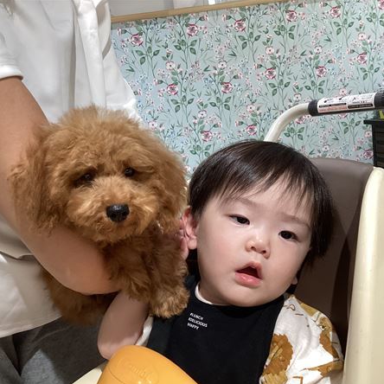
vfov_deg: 44.9
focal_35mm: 37
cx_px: 176
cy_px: 194
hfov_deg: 44.9
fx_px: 464
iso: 100
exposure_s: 1/60
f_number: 2.4
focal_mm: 3.3
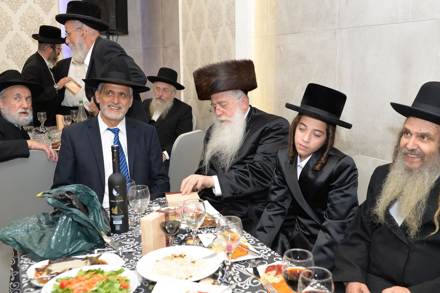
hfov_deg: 53.0
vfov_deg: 36.9
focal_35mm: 36
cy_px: 153
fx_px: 440
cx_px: 246
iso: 800
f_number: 4.5
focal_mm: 32
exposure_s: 1/160
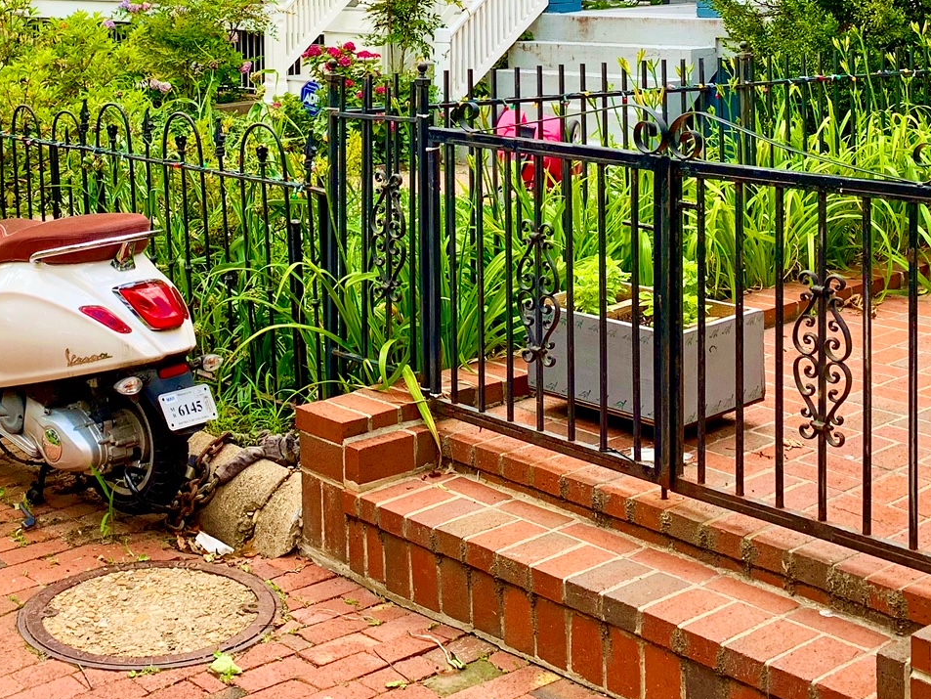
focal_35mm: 54
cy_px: -18
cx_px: 317
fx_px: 1453
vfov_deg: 25.5
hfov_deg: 35.2
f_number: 1.8
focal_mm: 4.25
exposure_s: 1/384
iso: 25
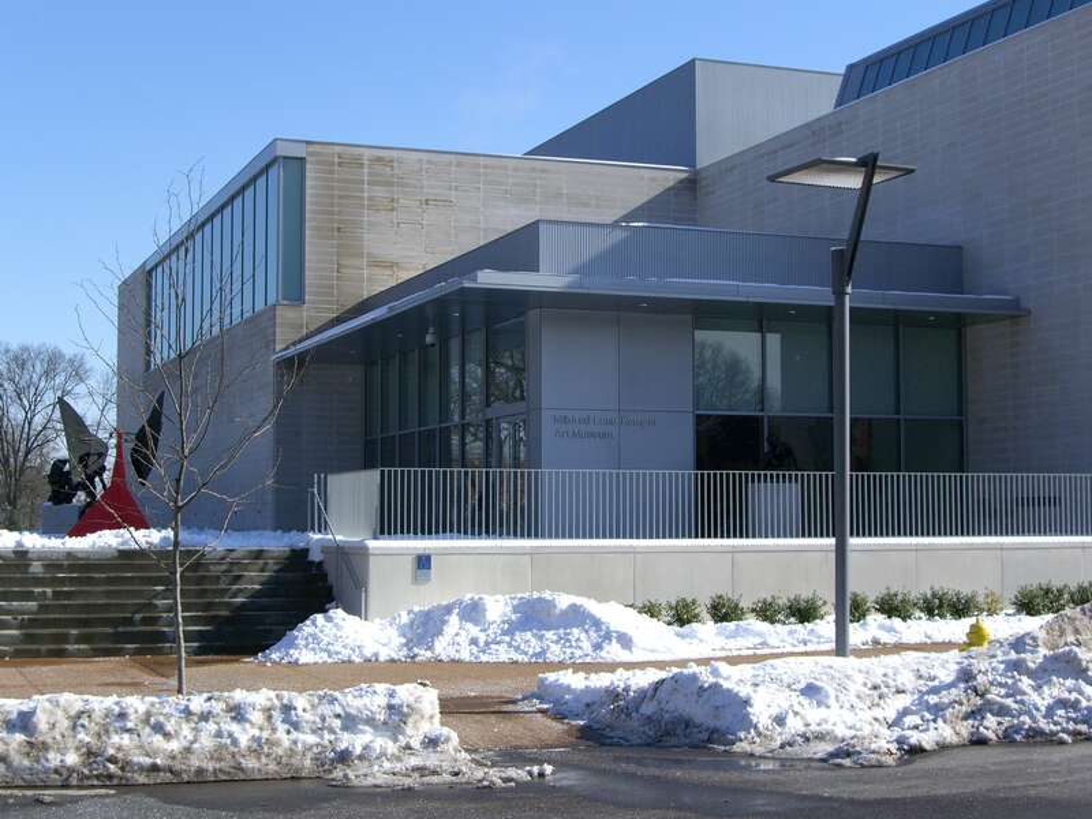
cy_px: 410
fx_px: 1798
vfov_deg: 25.7
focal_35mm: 57
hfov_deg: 33.8
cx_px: 546
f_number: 5
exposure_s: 1/500
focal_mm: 11.8
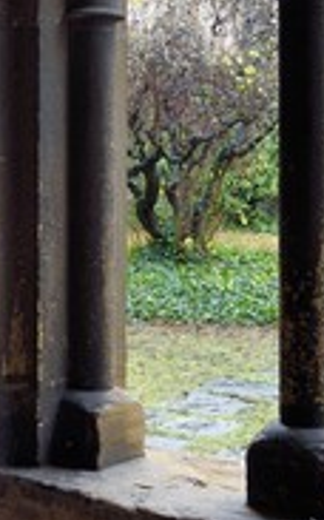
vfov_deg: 25.1
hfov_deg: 15.7
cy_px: 165
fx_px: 1161
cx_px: 24
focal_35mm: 82
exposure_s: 1/80
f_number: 9
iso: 1000
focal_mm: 35
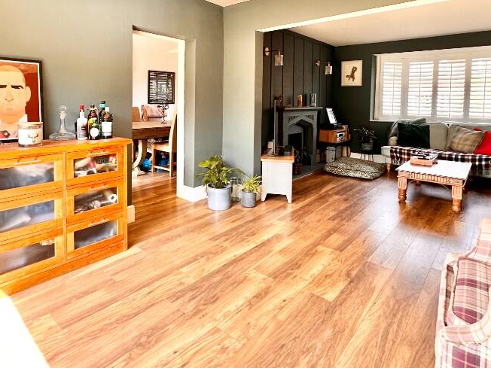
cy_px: 112
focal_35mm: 22
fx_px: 312
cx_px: 224
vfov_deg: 59.1
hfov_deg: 76.2
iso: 125
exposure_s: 1/99
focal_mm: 2.22
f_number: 2.2
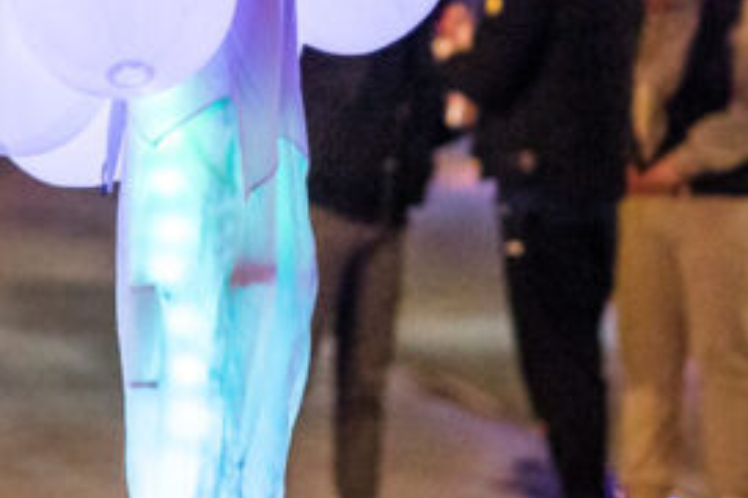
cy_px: -65
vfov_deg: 1.8
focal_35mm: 763
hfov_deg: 2.7
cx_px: 264
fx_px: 15843
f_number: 1.8
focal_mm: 135
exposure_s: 1/200
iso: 1600
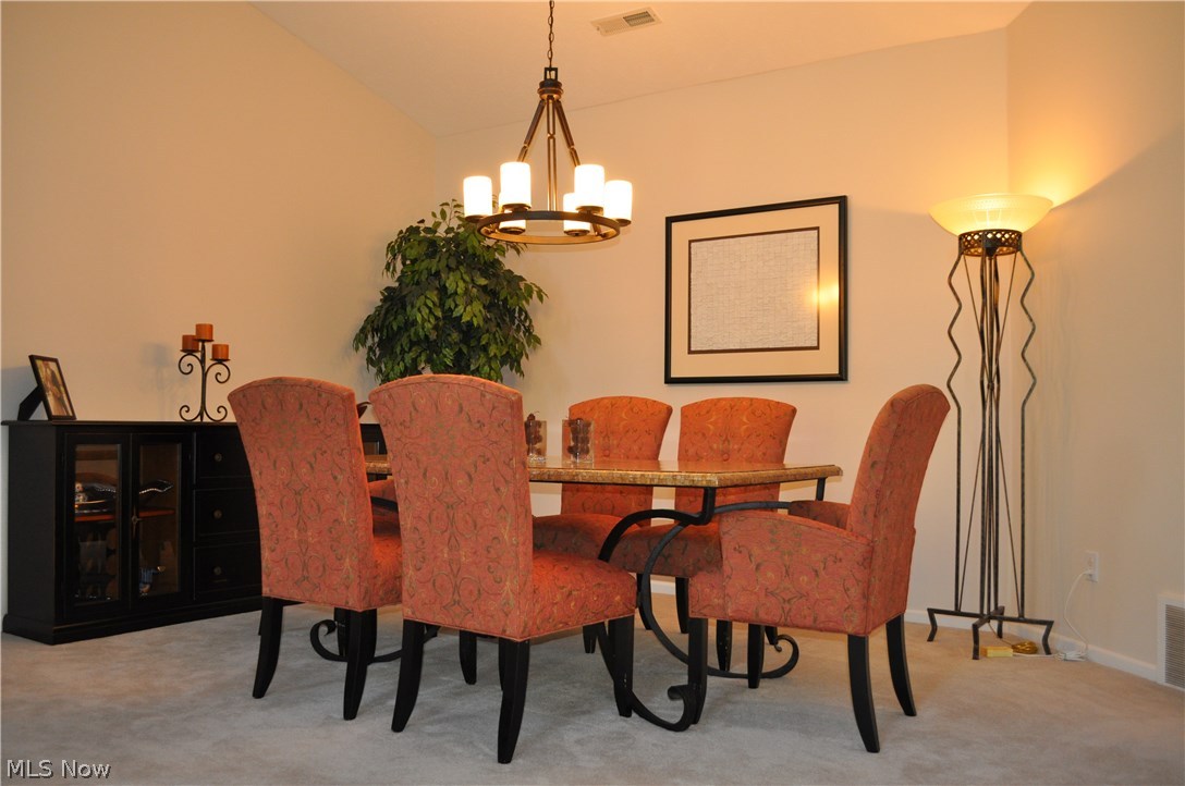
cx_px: 592
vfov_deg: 43.5
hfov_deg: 62.0
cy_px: 393
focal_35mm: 30
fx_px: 986
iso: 800
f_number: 3.8
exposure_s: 1/60
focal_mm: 20
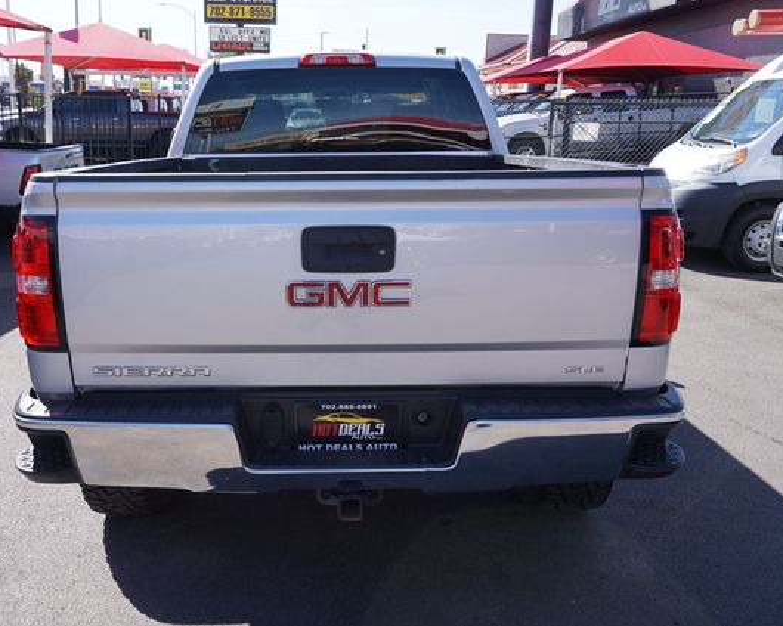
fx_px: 788
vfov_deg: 43.4
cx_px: 325
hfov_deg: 52.6
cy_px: 313
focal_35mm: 34
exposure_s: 1/100
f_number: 9
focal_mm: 20
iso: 100
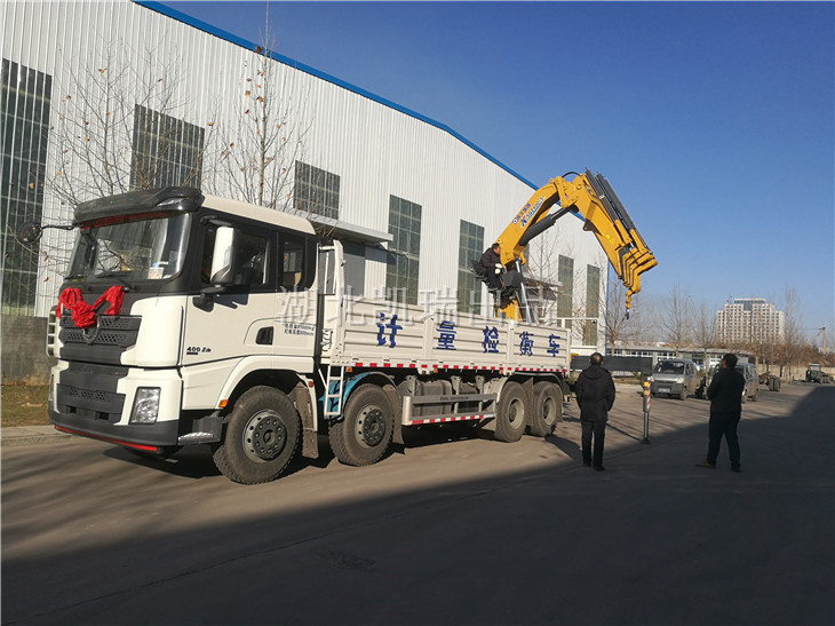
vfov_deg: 51.3
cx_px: 418
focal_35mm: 27
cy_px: 313
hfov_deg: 65.3
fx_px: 651
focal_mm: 4.5
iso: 50
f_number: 2.2
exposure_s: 1/1238
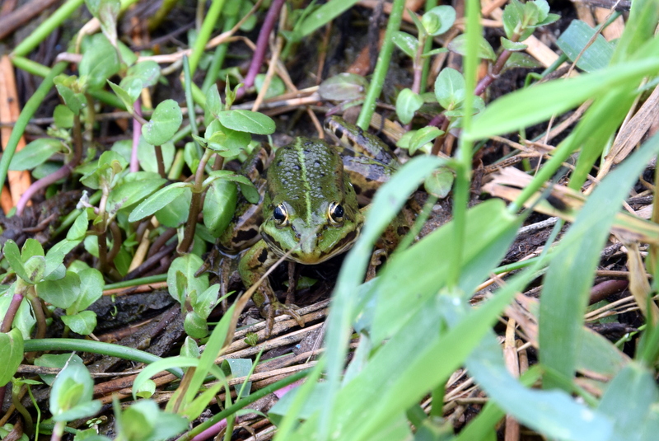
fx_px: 2199
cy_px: 220
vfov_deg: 11.4
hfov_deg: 17.0
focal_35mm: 120
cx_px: 330
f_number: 8
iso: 400
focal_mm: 80
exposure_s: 1/200
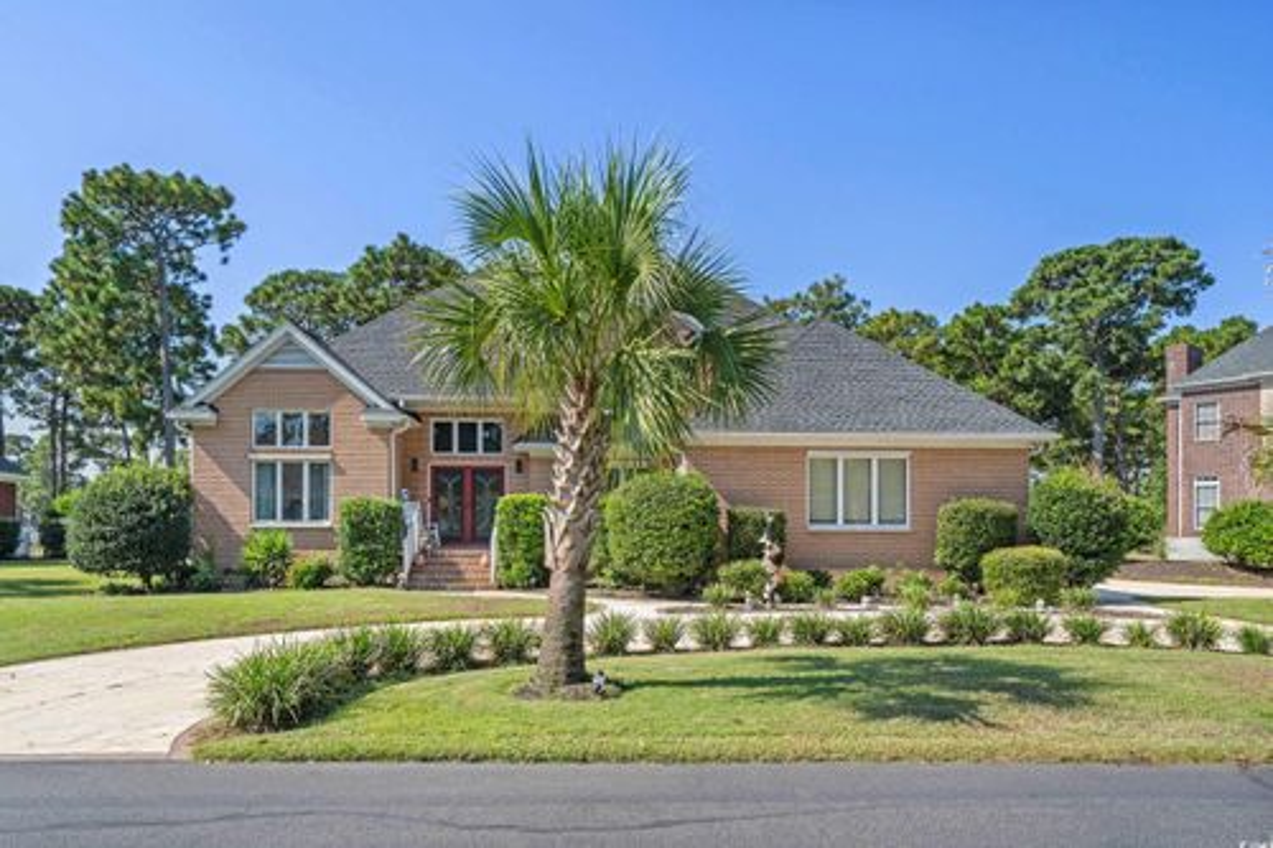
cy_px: 424
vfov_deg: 51.3
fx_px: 884
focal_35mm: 25
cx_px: 636
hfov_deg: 71.5
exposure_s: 1/60
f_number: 8
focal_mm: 25
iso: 200
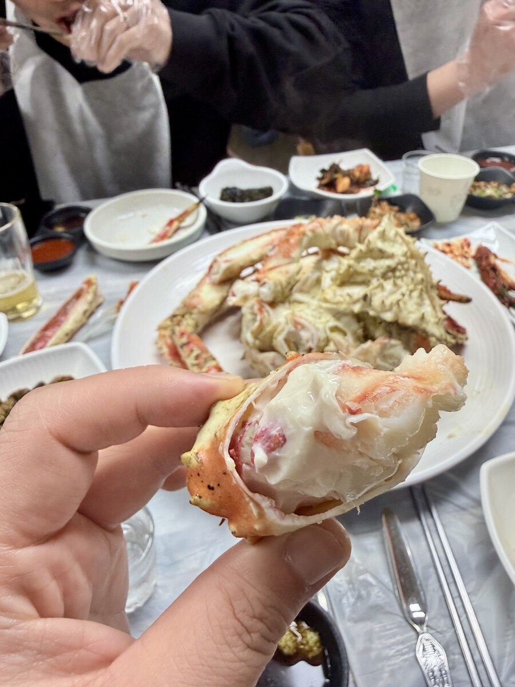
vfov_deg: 71.6
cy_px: 344
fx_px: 476
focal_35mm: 24
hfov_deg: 56.8
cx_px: 258
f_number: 2.2
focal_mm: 2.22
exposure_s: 1/120
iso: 125
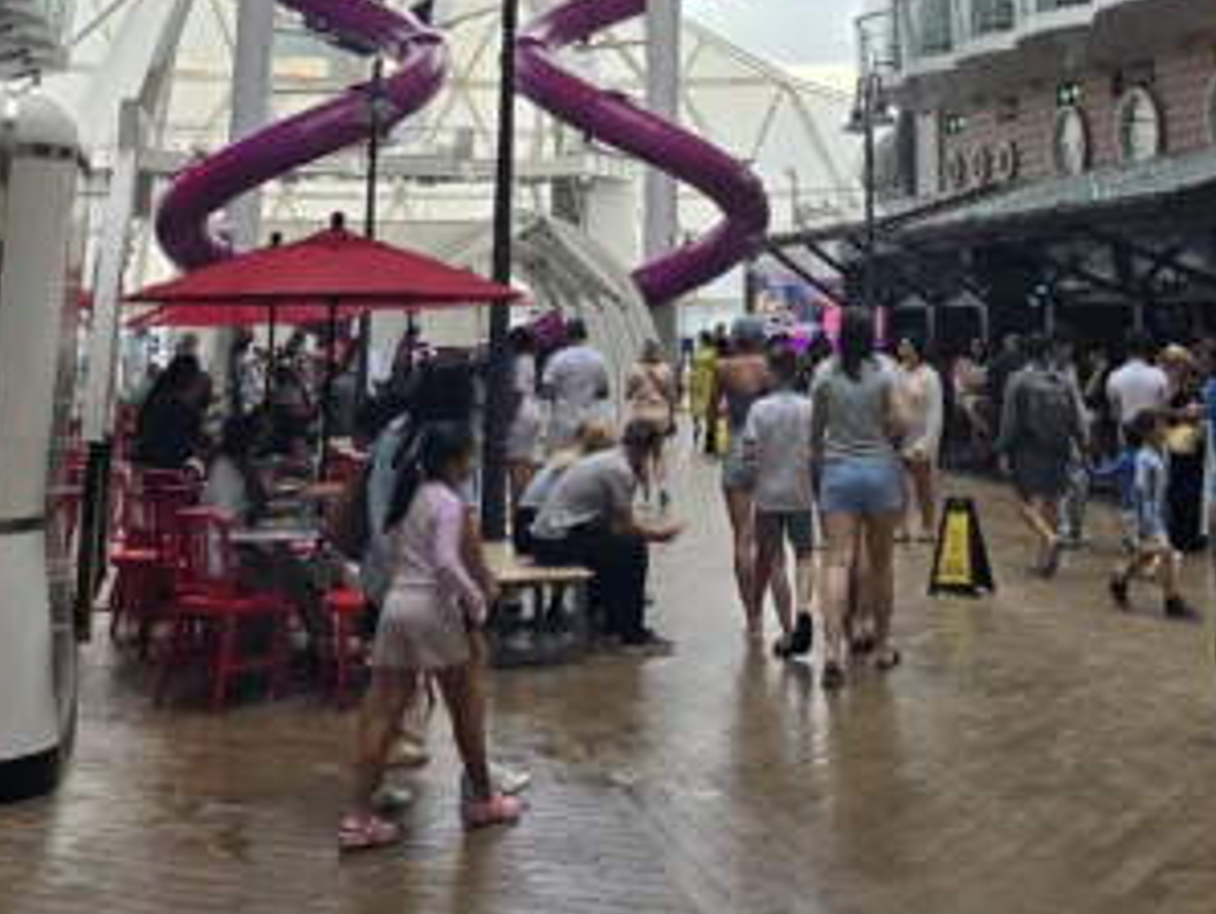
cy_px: -92
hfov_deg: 35.2
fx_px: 1898
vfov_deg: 25.1
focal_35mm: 54
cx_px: 788
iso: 12
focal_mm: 6.3
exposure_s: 1/249
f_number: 1.7
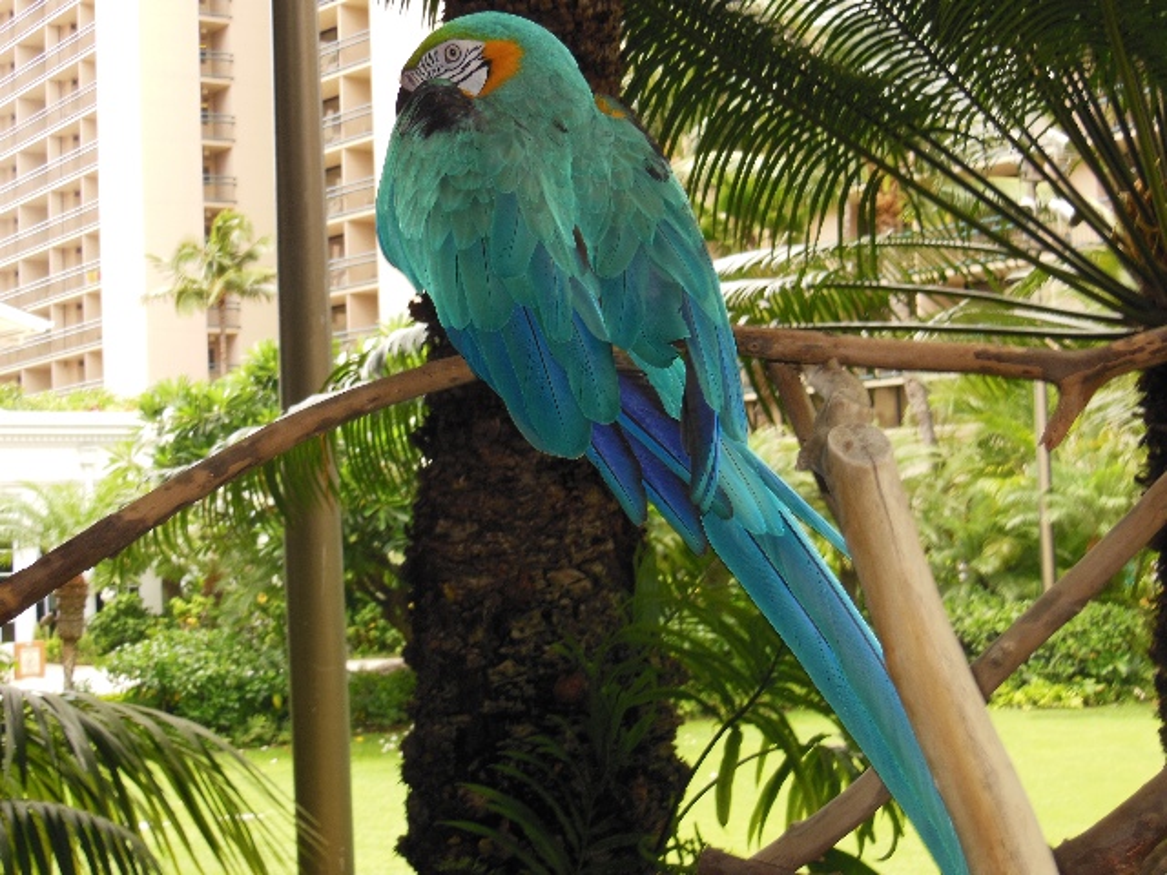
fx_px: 2023
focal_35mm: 60
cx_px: 584
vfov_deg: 24.4
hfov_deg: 32.2
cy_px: 438
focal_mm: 10.7
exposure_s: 1/60
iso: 125
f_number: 5
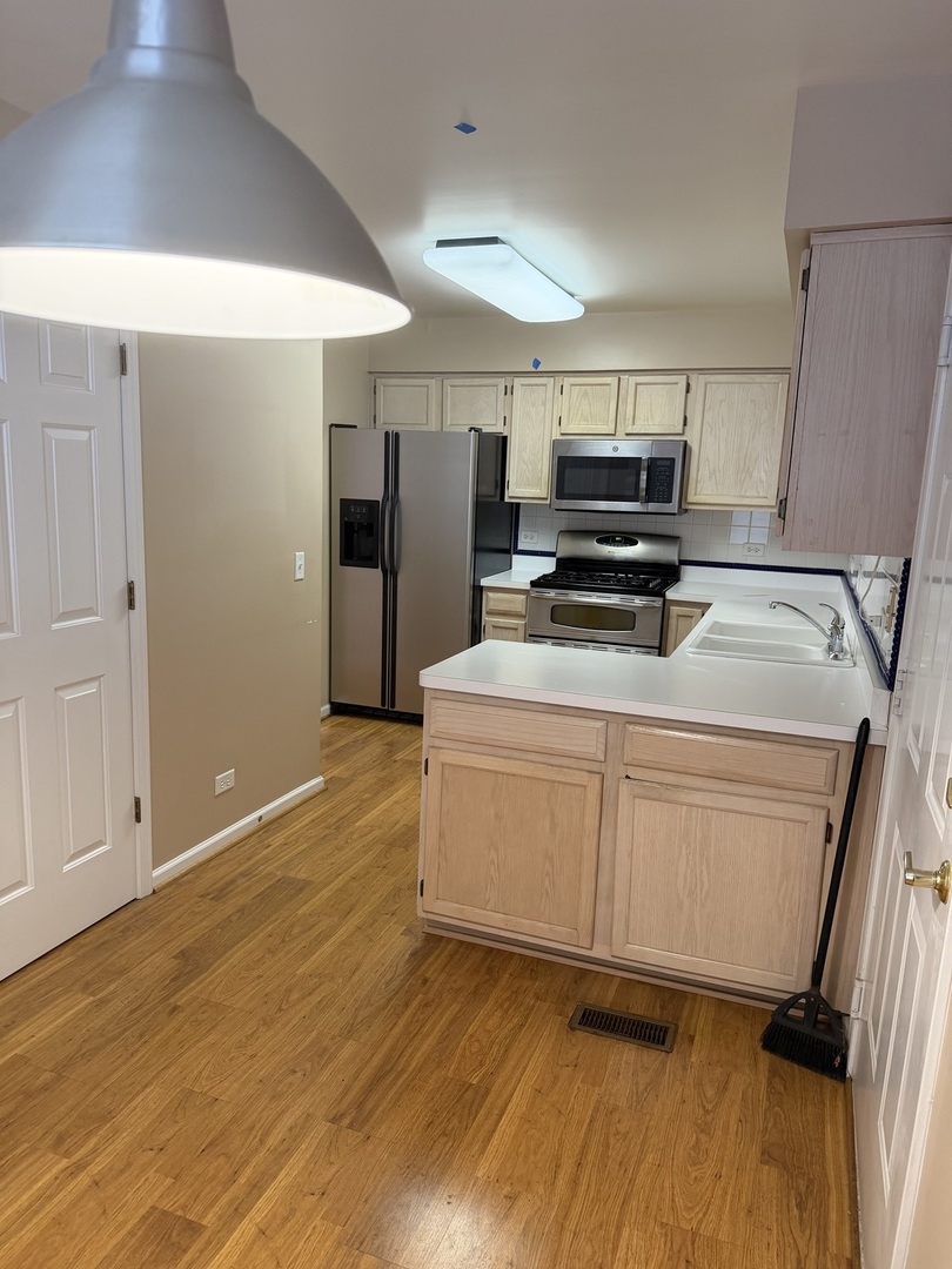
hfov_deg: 56.8
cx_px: 476
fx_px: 880
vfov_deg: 71.6
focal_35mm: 24
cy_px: 634
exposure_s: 1/60
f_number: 1.78
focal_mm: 6.76
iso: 200
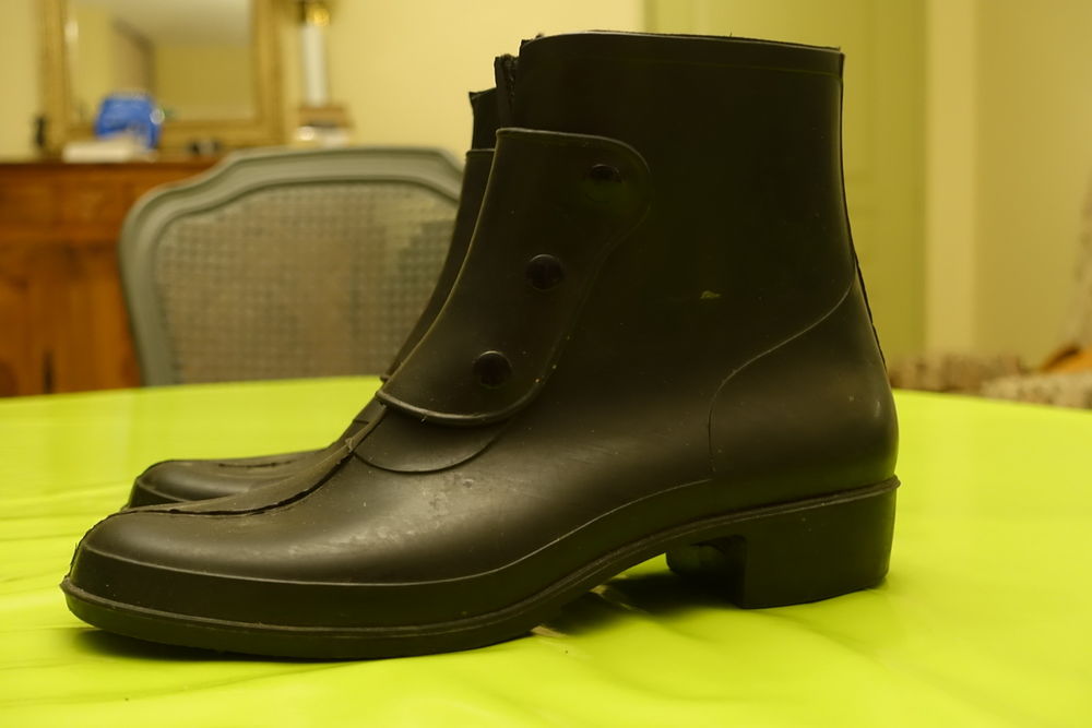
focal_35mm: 45
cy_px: 364
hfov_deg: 43.6
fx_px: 1365
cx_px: 546
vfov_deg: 29.9
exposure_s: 1/10
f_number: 2.8
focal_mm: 16.62
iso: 800
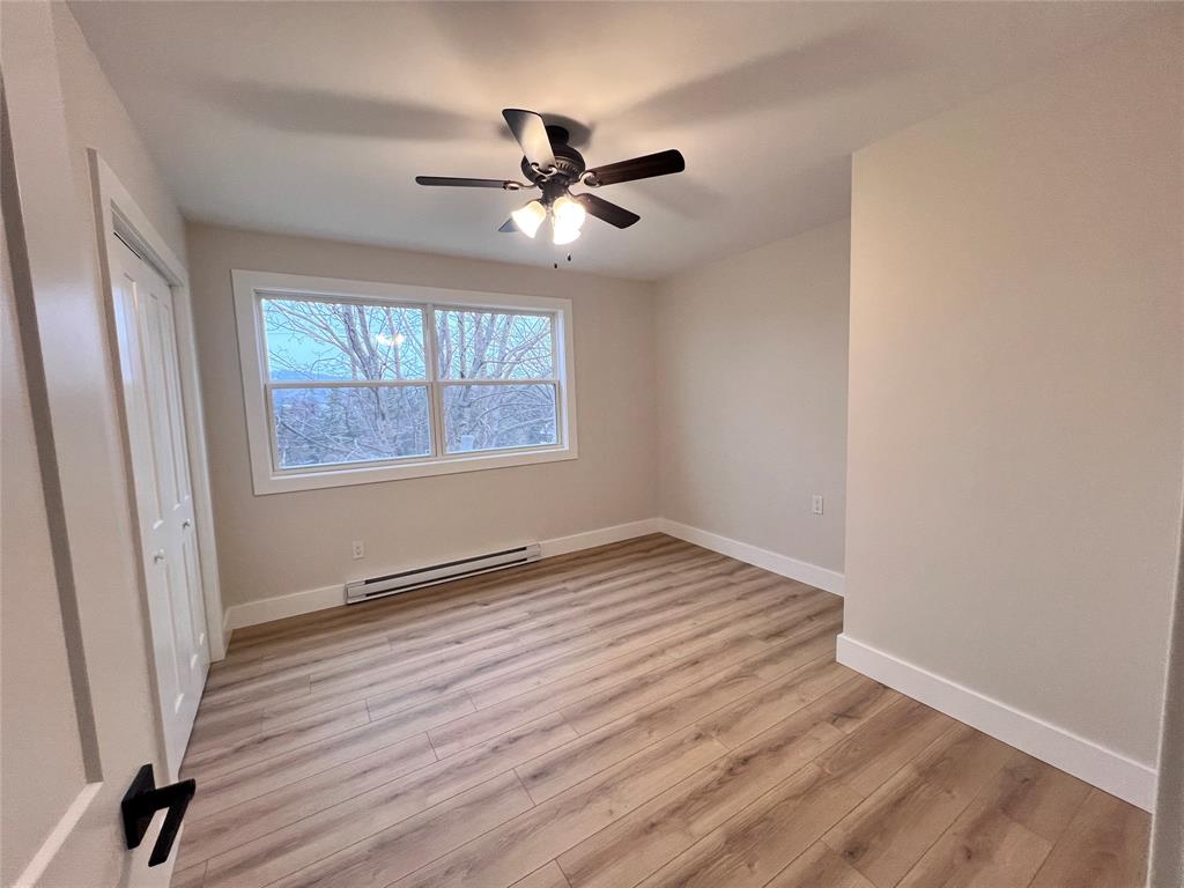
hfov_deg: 106.2
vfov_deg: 89.9
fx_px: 445
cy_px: 444
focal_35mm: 13
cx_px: 592
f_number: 1.8
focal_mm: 1.57
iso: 160
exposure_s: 1/120
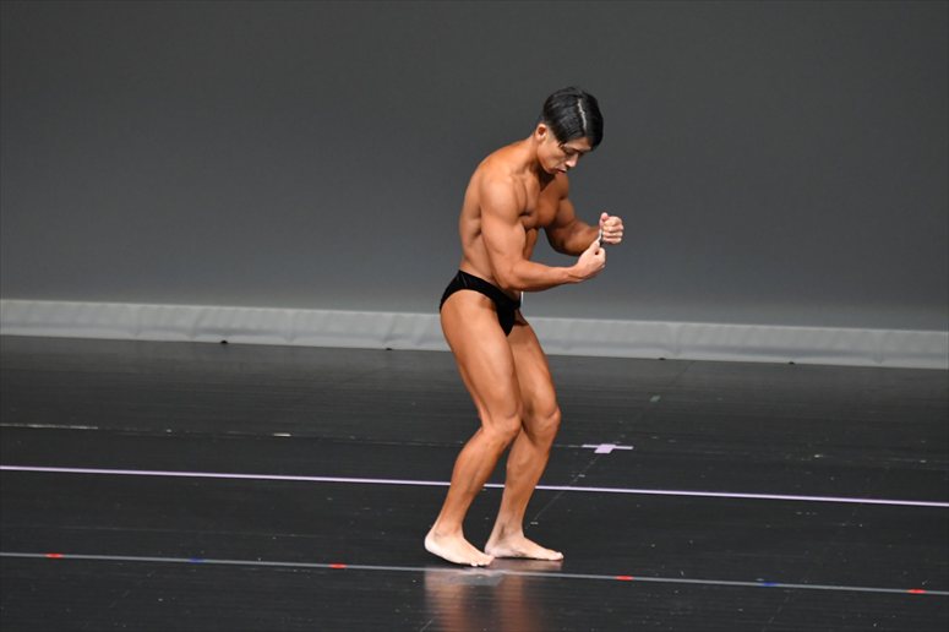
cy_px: 316
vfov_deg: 3.7
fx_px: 9881
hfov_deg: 5.5
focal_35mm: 375
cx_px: 474
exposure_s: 1/400
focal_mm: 250
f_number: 5.6
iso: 4000
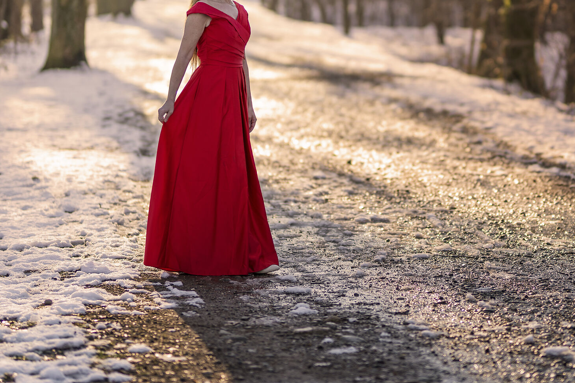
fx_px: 2236
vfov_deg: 9.8
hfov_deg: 14.6
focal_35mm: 140
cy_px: 69
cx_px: 394
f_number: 1.4
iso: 100
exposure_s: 1/1250
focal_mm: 85
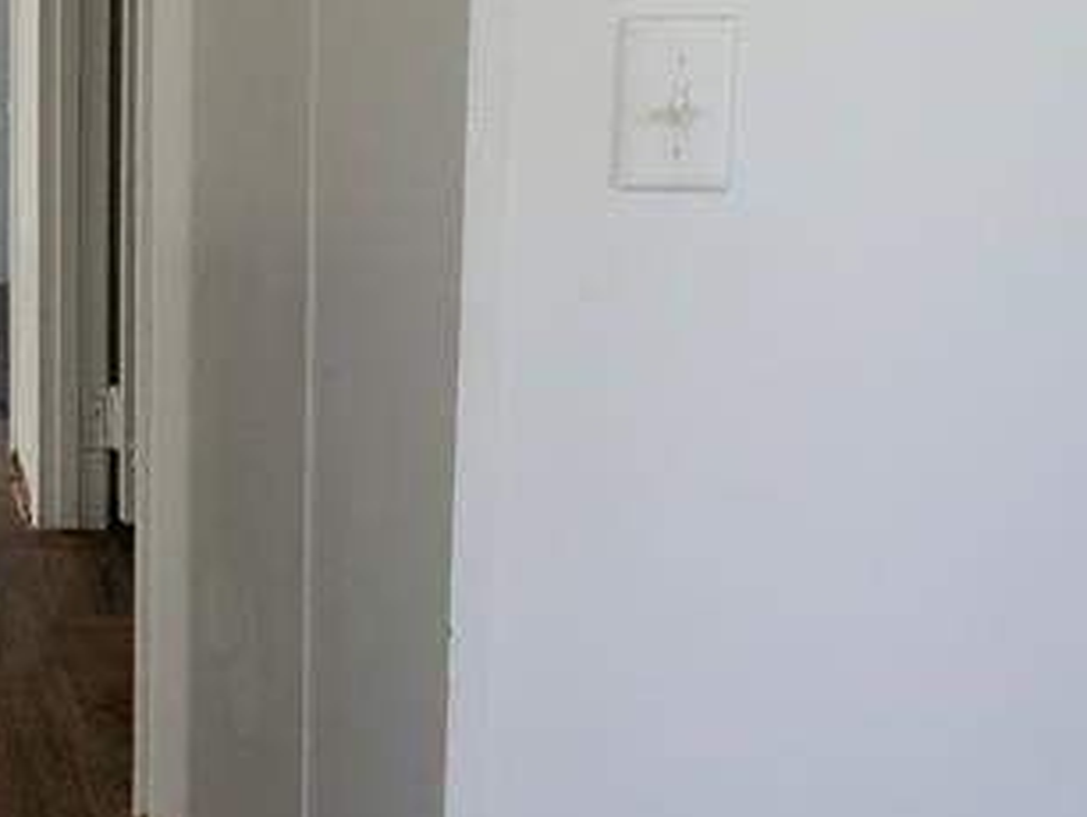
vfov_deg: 14.9
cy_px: -67
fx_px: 3048
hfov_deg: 18.4
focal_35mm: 97
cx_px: -444
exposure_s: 1/121
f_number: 1.8
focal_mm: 3
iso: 64
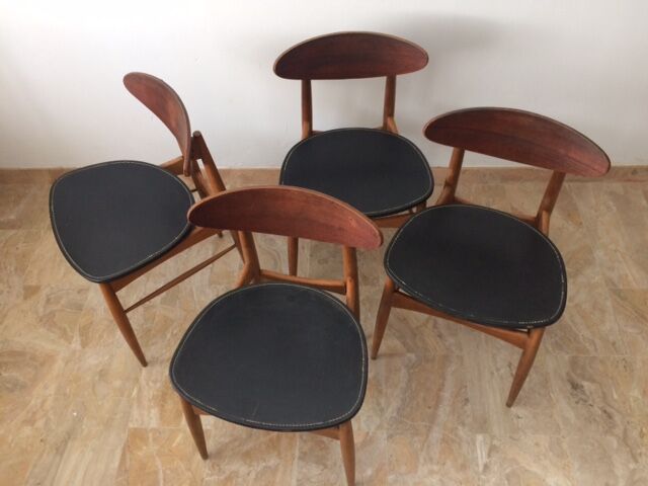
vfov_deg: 48.2
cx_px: 324
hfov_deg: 61.7
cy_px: 243
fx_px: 543
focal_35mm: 29
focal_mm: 4.15
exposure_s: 1/33
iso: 125
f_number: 2.2
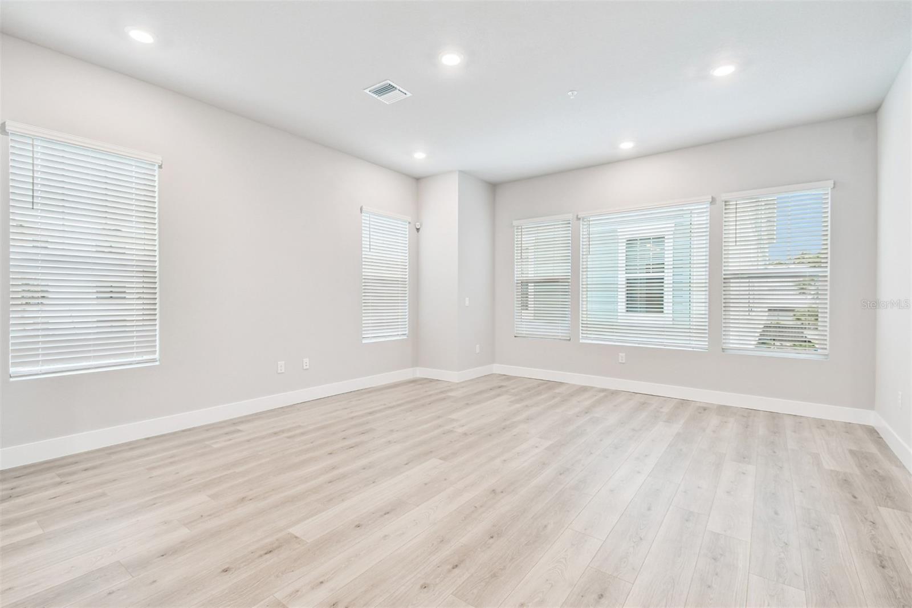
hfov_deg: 100.4
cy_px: 304
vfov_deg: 77.3
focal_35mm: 15
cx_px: 456
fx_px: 380
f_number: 7.1
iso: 100
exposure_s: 1/10
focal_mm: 10
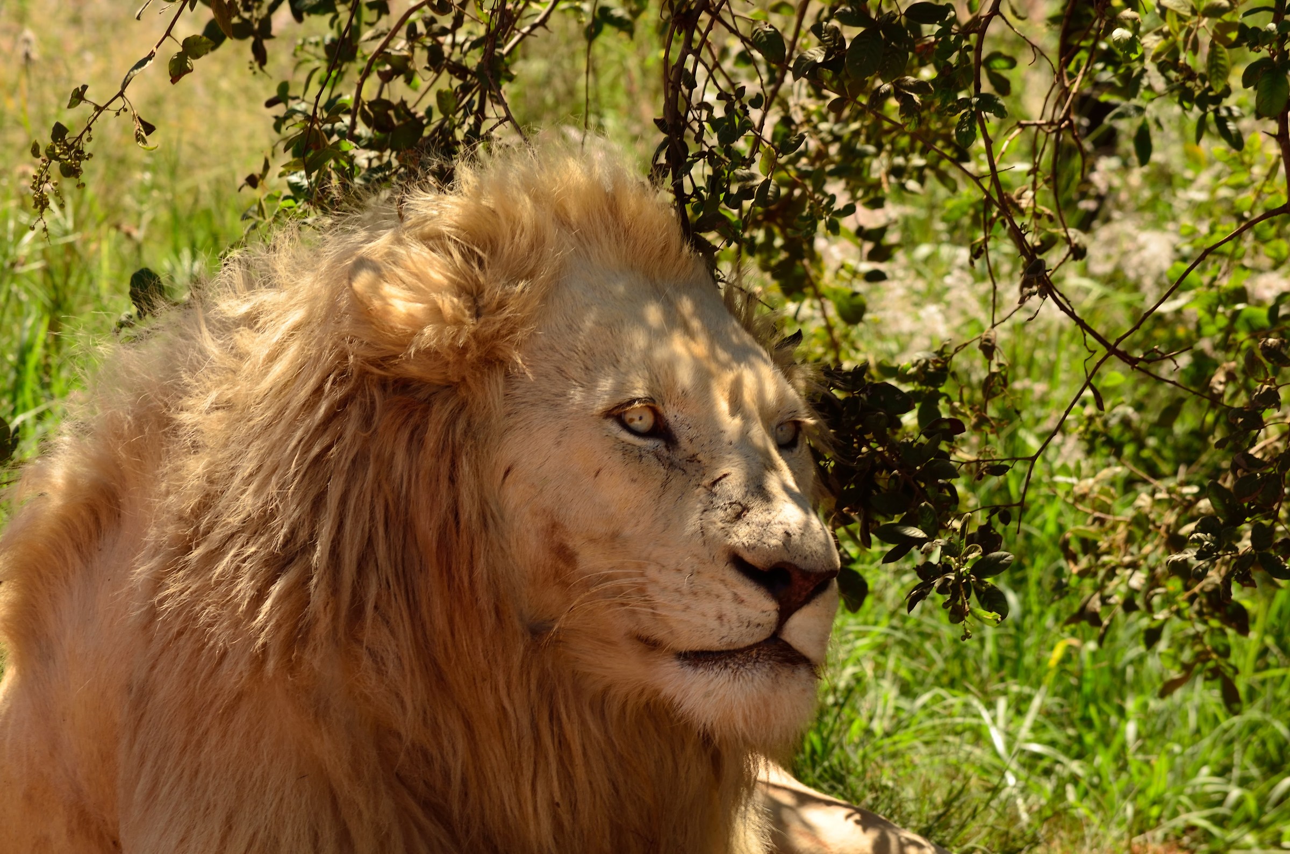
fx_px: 10726
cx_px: 645
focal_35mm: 300
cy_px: 427
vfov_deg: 4.6
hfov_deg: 6.9
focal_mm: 200
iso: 100
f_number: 10
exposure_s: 1/80
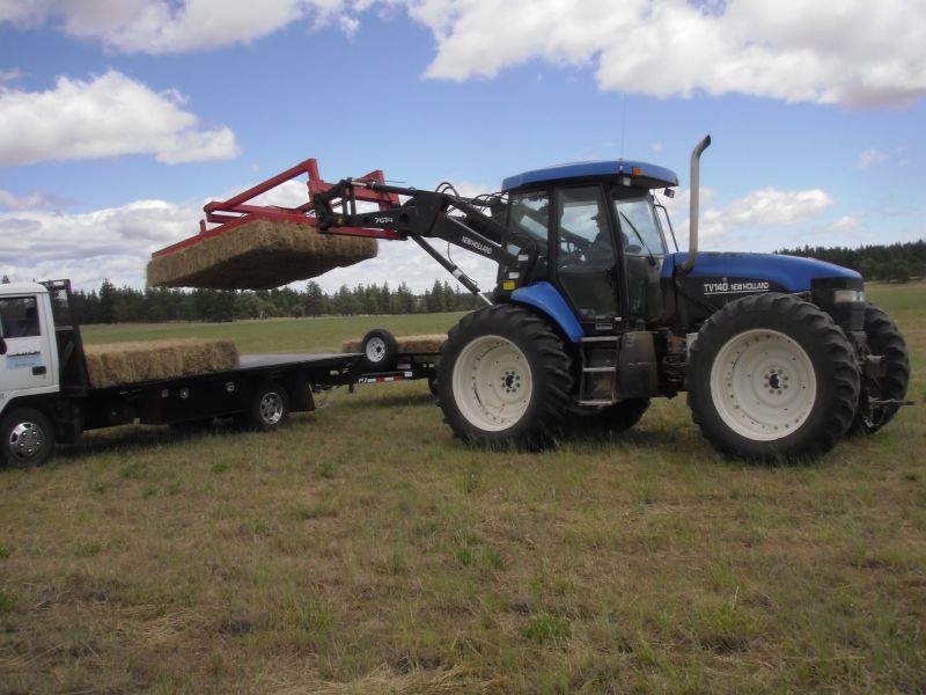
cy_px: 348
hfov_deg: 49.0
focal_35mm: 38
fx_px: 1017
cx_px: 463
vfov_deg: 37.7
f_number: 6.6
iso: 100
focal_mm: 6.7
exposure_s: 1/320
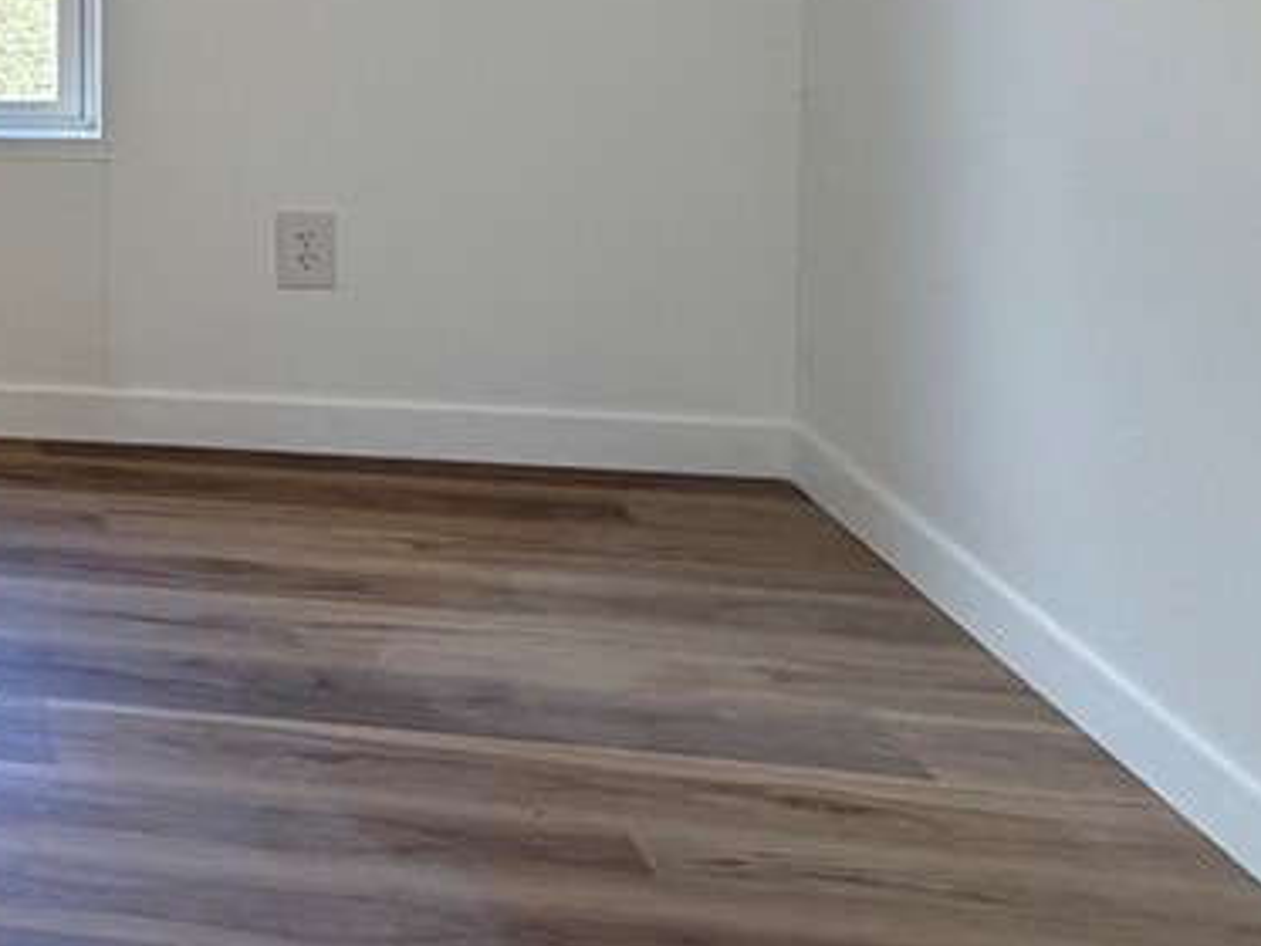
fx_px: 2186
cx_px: -859
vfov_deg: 22.7
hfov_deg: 22.7
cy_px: -159
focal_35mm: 60
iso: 80
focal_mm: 2.22
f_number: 2.2
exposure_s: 1/121
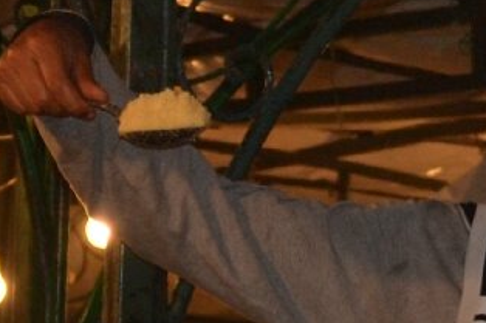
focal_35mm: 411
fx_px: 5545
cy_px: 305
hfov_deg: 5.0
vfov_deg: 3.3
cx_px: 94
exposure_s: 1/125
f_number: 5.3
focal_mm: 42
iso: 360
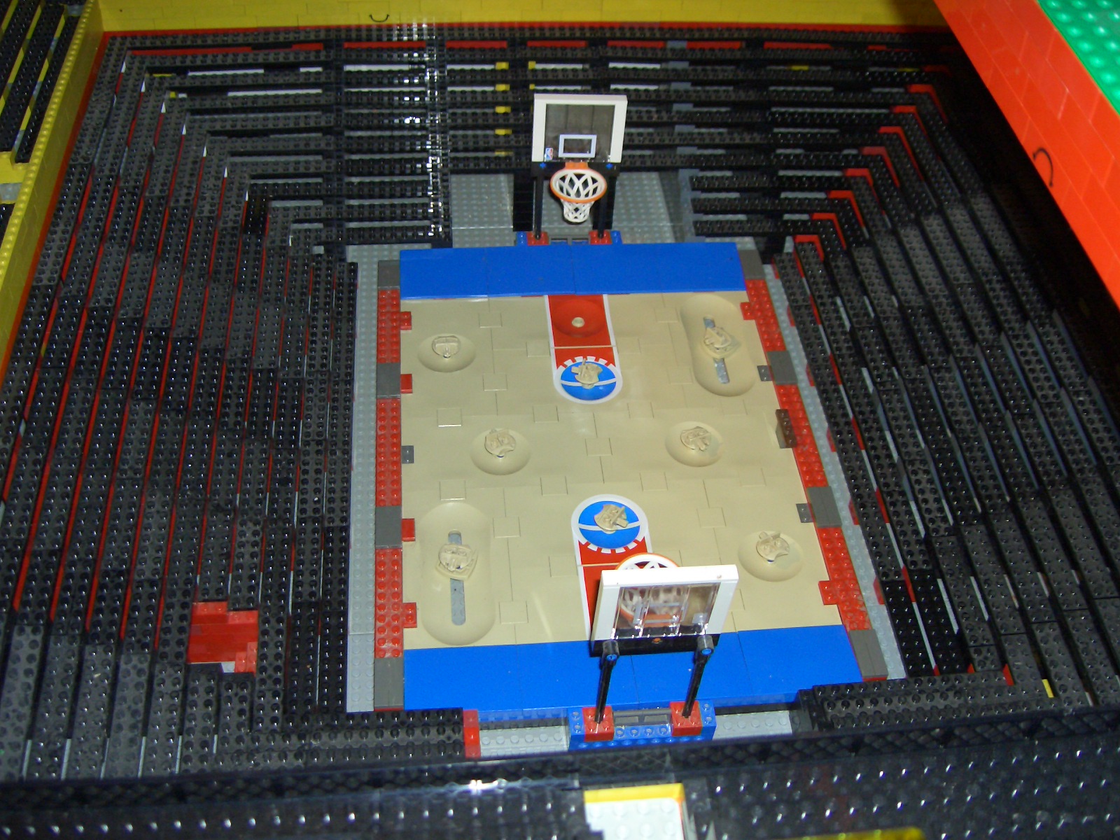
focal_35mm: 39
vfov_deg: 36.8
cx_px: 560
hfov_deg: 47.9
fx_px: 1262
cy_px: 420
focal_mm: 8
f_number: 2.8
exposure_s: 1/60
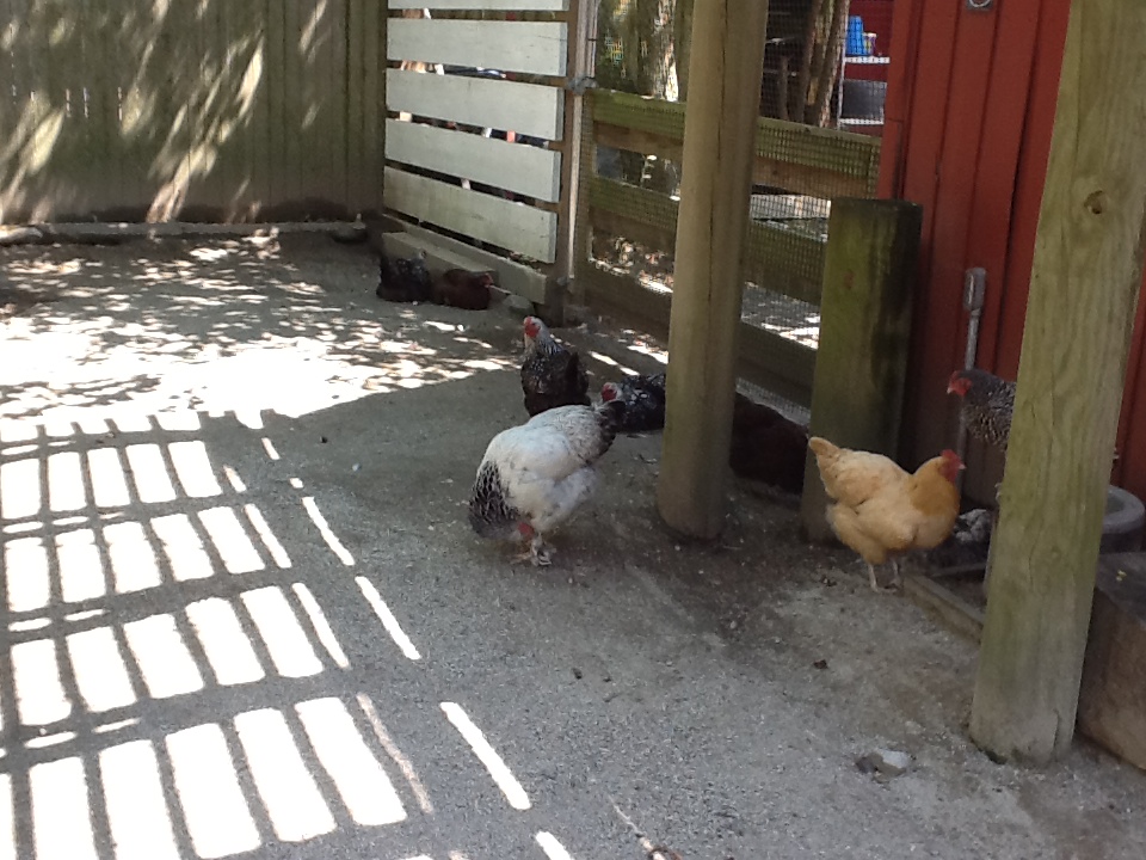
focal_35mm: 32
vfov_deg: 44.2
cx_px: 573
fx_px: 1059
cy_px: 430
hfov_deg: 56.8
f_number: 2.4
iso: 64
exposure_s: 1/122
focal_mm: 2.03
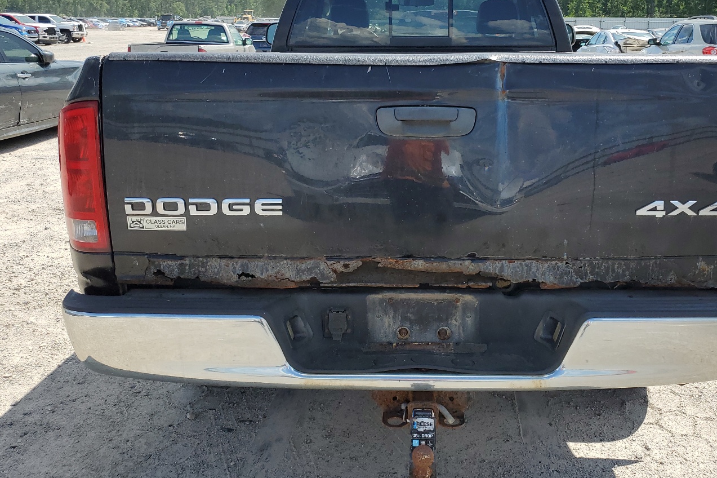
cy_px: 179
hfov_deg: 55.5
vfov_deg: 38.6
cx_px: 420
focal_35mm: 34
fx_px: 677
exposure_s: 1/2500
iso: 50
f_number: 1.5
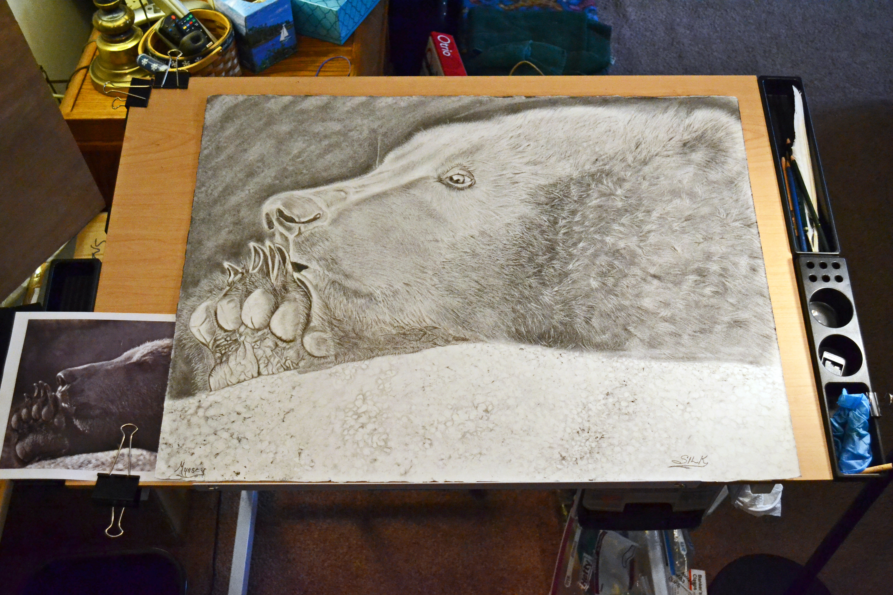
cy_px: 298
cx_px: 446
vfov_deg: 36.9
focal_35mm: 36
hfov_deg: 53.1
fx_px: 893
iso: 3200
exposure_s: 1/400
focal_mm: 24
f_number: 4
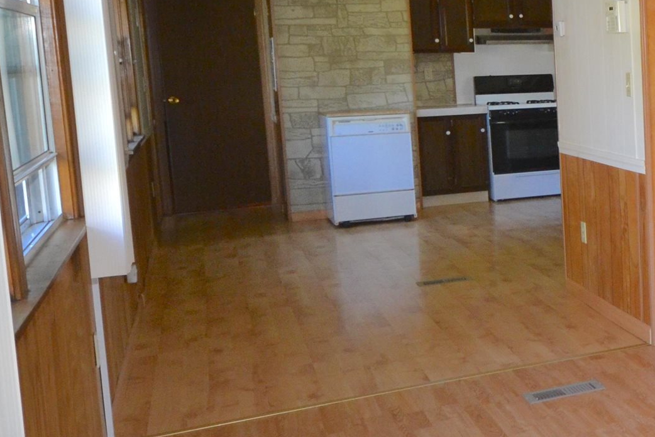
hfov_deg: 28.1
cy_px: 145
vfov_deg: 23.5
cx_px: 871
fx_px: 1046
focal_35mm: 57
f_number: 4.5
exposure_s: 1/60
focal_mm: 13
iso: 720
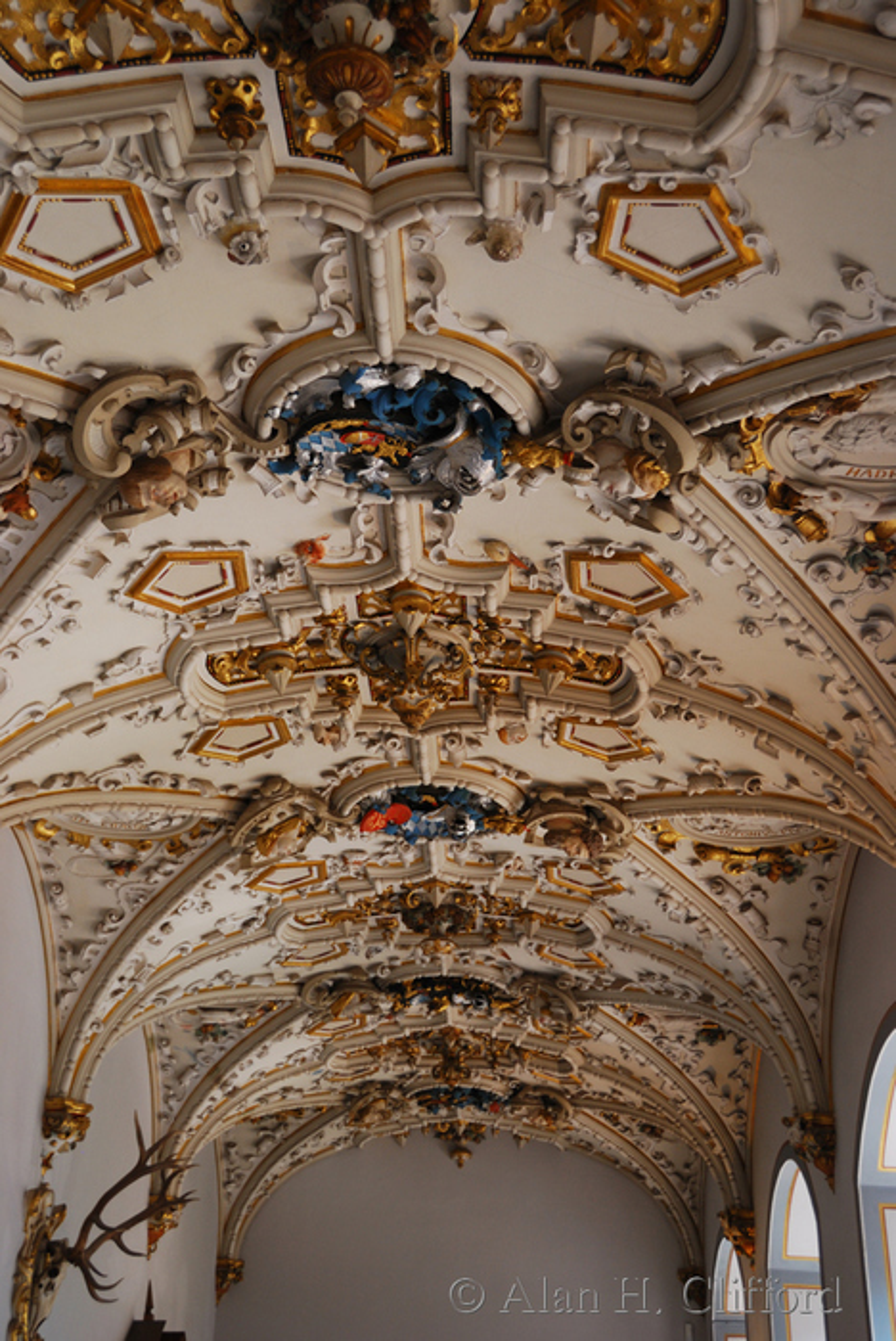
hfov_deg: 28.1
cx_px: 448
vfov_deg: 41.1
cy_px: 670
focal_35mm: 48
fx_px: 1788
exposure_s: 1/30
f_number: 4.2
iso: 220
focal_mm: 32
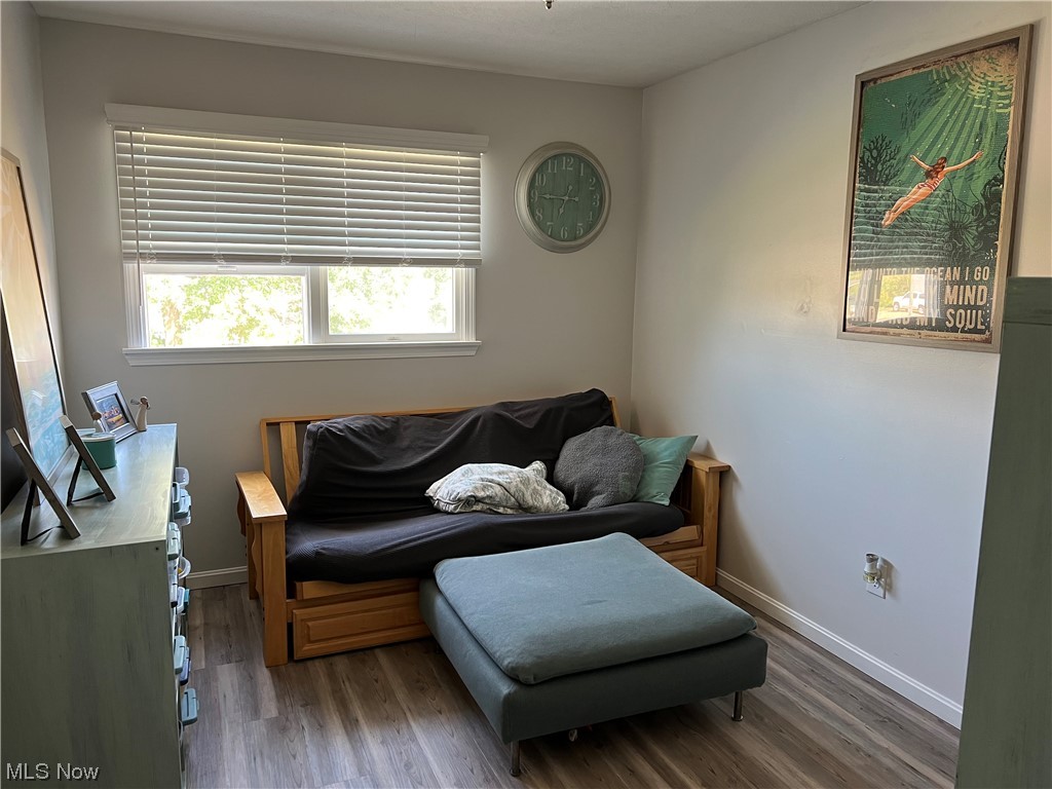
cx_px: 526
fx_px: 790
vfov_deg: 53.1
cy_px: 394
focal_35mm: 26
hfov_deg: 67.3
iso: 125
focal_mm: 5.7
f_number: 1.5
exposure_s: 1/60
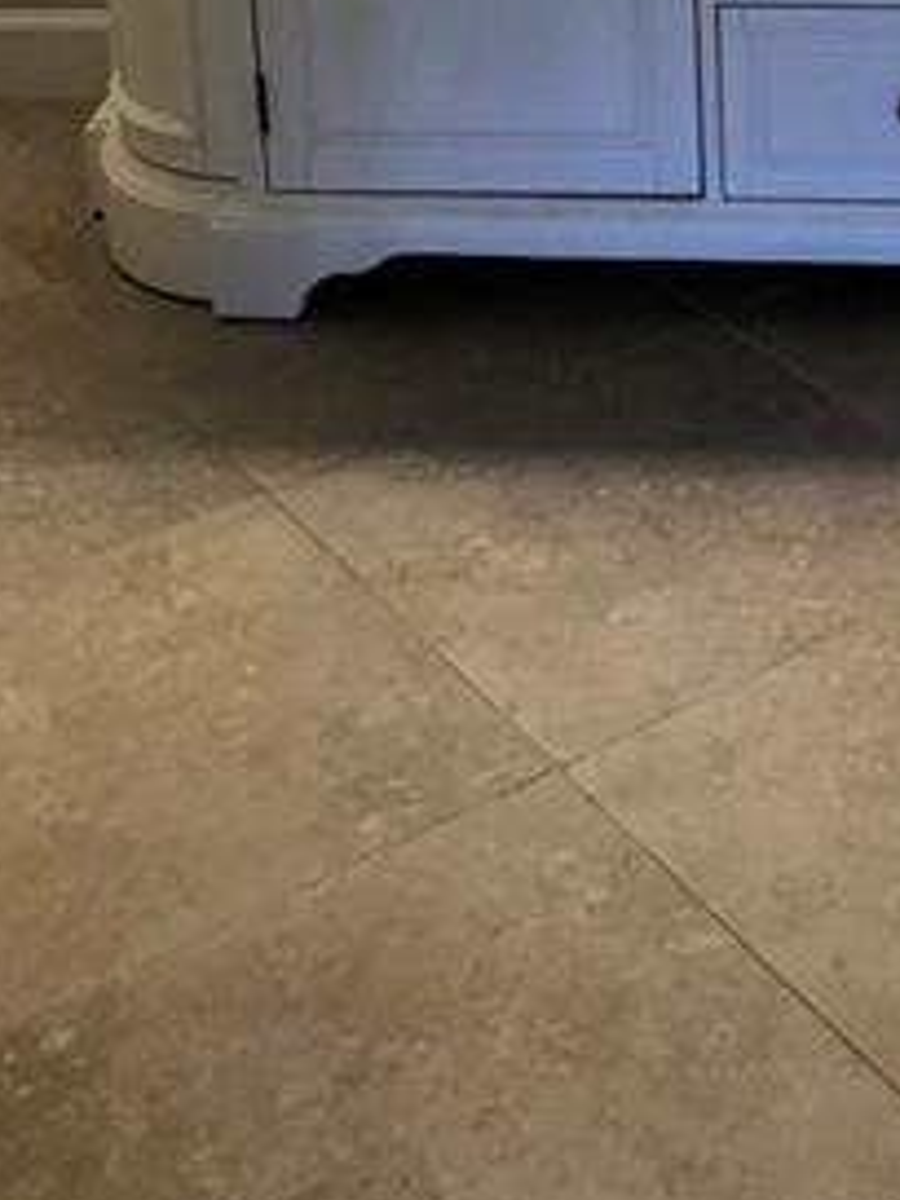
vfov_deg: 22.2
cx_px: 812
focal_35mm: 79
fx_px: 2739
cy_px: -357
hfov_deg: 18.4
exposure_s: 1/30
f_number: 1.8
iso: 32
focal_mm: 3.99
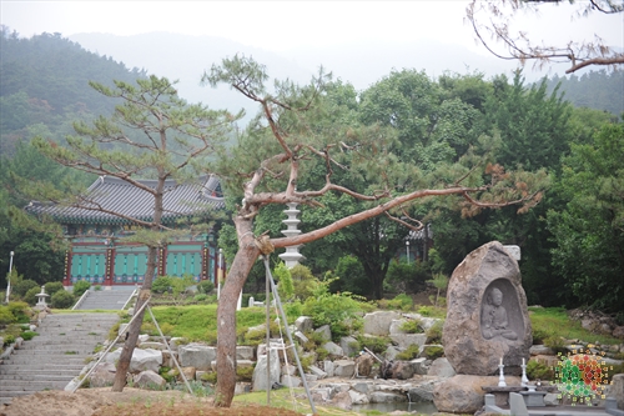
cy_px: 208
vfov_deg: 29.8
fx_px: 780
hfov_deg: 43.6
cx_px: 312
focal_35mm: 45
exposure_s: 1/1000
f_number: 2.8
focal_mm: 45
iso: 800
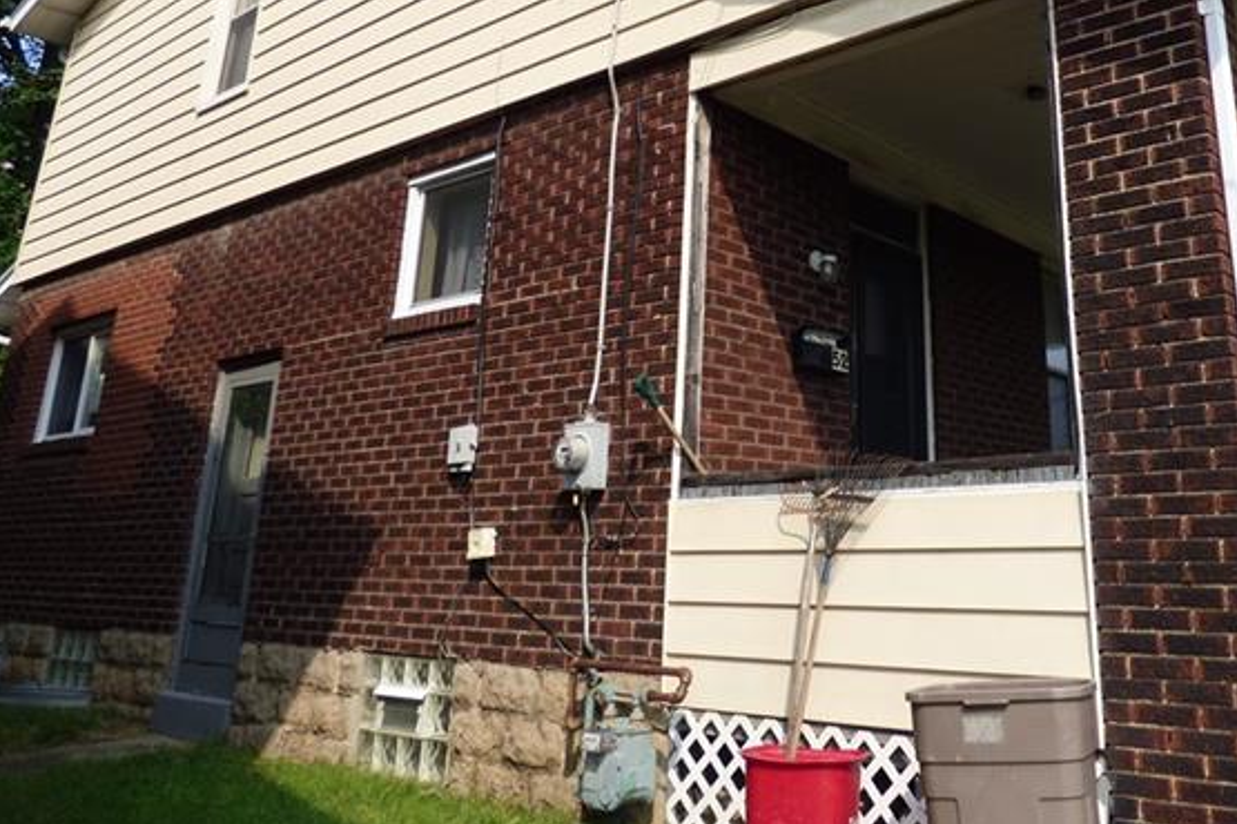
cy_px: 220
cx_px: 849
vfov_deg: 42.5
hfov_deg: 60.1
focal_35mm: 30
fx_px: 1031
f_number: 2.8
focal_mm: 3.58
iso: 100
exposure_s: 1/1000
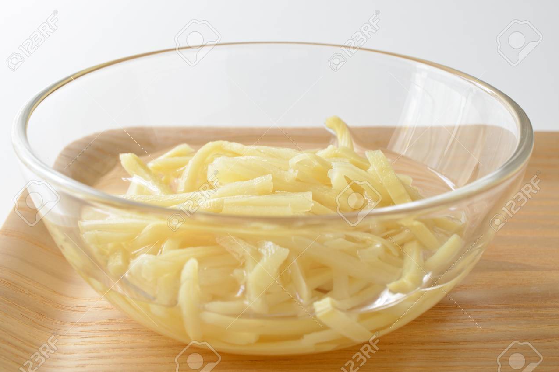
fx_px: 947
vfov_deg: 22.3
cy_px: 184
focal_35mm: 61
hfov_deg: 32.9
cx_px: 275
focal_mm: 40
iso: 100
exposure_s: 1/2.5
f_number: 11
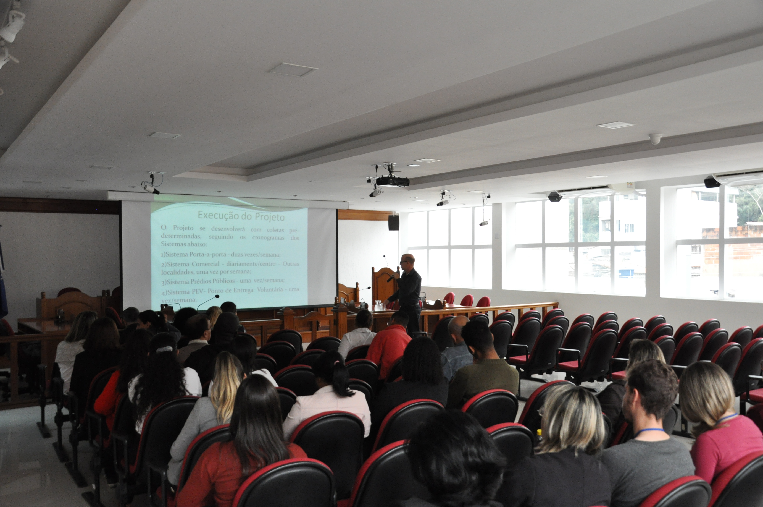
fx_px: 699
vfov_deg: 39.9
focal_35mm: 33
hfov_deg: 57.3
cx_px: 382
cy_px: 254
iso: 1250
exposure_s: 1/40
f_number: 6.3
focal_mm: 22
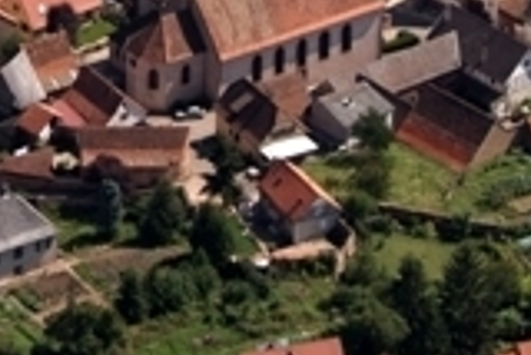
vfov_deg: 3.4
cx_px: 113
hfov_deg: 5.2
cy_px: -171
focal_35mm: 399
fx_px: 5883
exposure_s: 1/1000
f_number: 8
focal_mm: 53
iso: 400
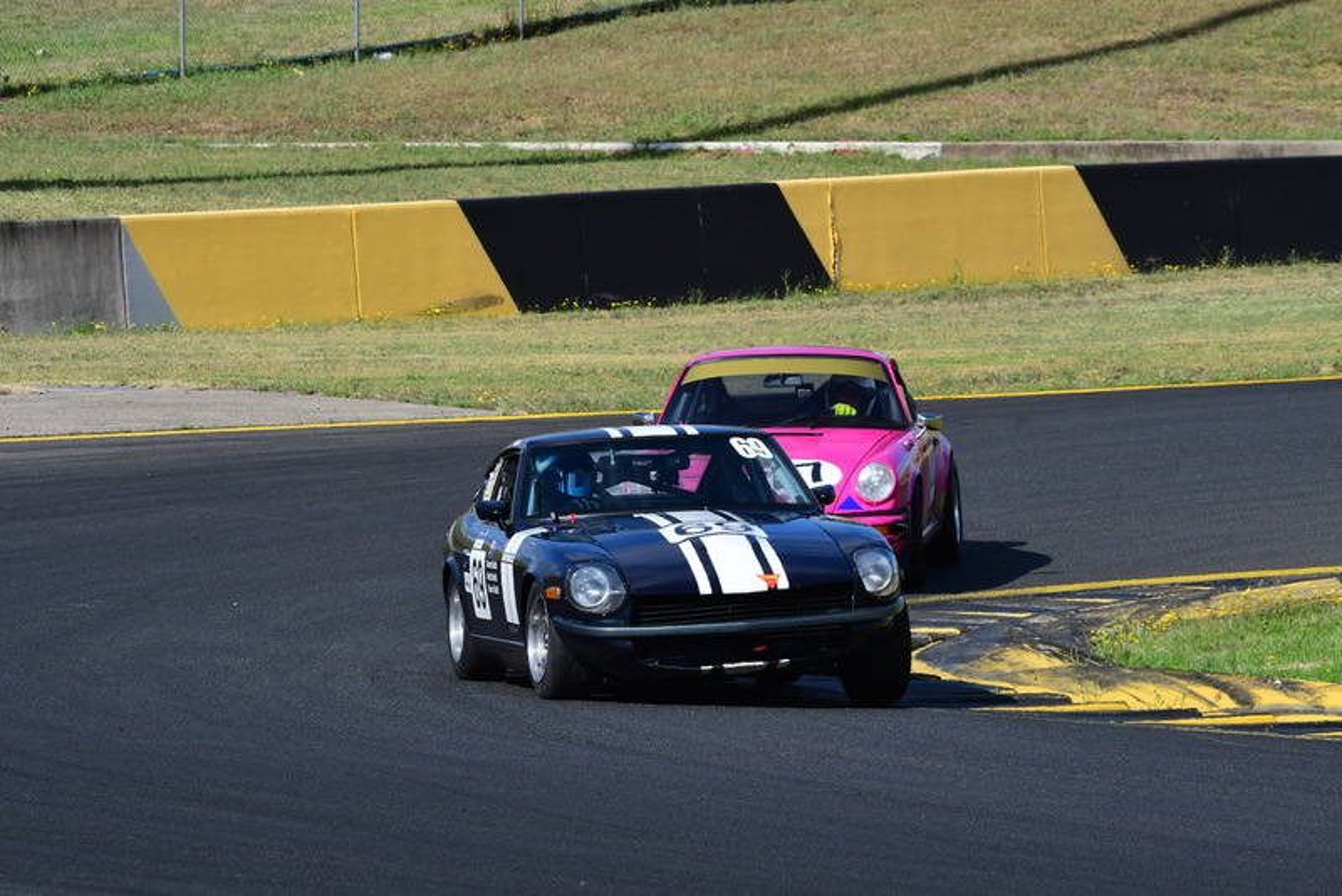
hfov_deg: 6.9
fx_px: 11187
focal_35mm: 300
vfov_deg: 4.6
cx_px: 671
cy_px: 448
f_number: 11
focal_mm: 200
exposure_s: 1/640
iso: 400
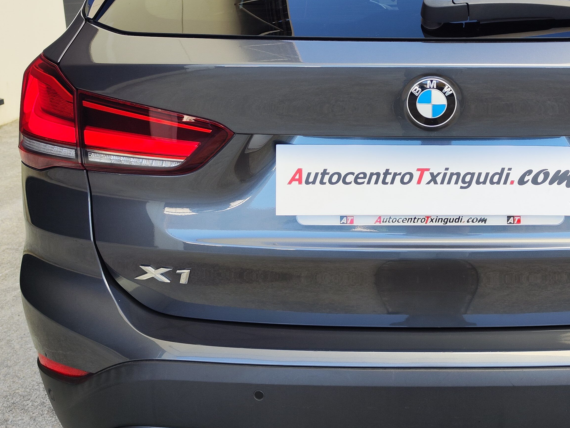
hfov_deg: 44.2
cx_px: 432
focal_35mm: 41
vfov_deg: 34.9
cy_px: 153
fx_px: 675
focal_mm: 7.01
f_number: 1.69
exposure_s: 1/185
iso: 50
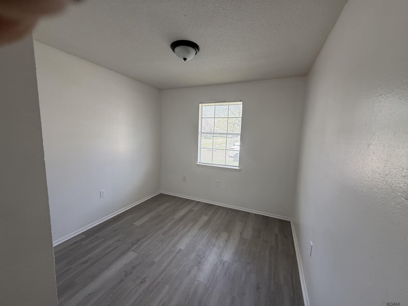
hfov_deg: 102.1
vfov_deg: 85.7
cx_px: 204
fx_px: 165
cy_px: 153
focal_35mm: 14
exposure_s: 1/147
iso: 64
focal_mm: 2.22
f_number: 2.2
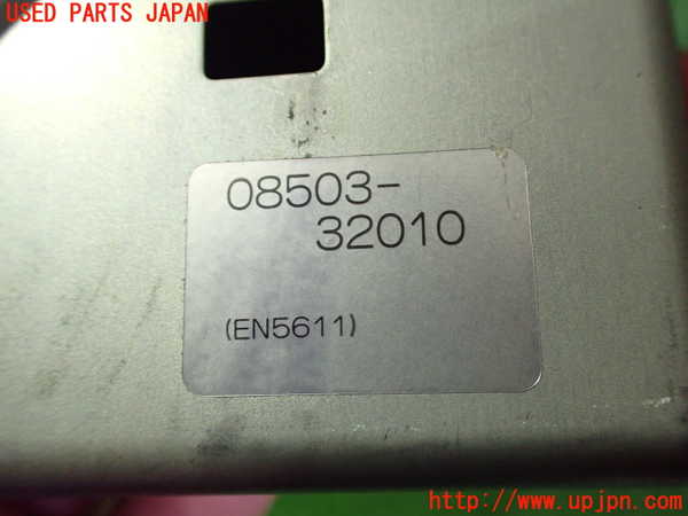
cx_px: 344
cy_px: 258
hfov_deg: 60.0
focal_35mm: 30
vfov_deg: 46.8
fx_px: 596
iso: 800
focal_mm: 5.4
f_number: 2.3
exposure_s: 1/30
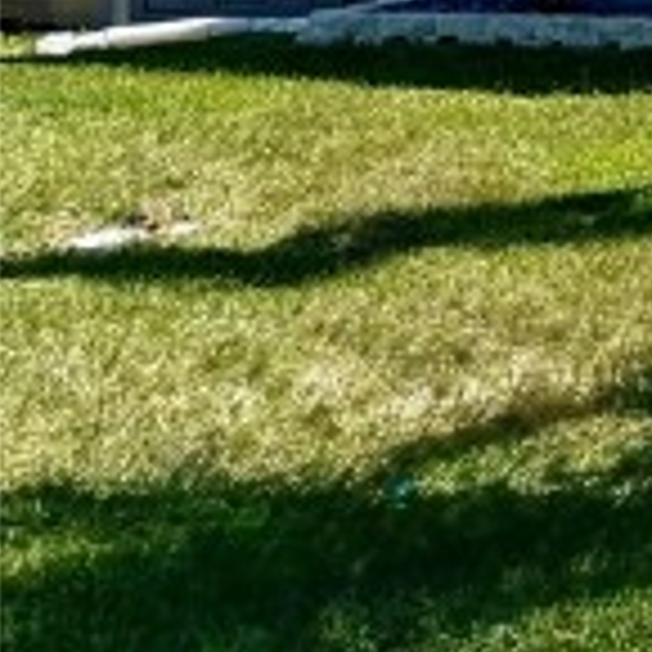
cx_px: 2298
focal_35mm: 150
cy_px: -674
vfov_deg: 10.6
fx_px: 3196
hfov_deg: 8.5
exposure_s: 1/5714
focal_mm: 6.76
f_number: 1.78
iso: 80
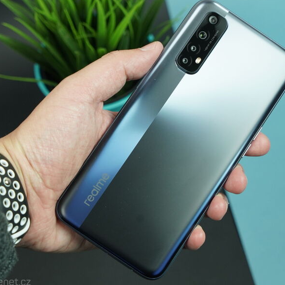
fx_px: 661
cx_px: 178
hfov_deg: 24.3
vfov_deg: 24.3
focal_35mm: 71
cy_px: 141
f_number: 6.3
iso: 1250
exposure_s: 1/160
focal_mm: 51
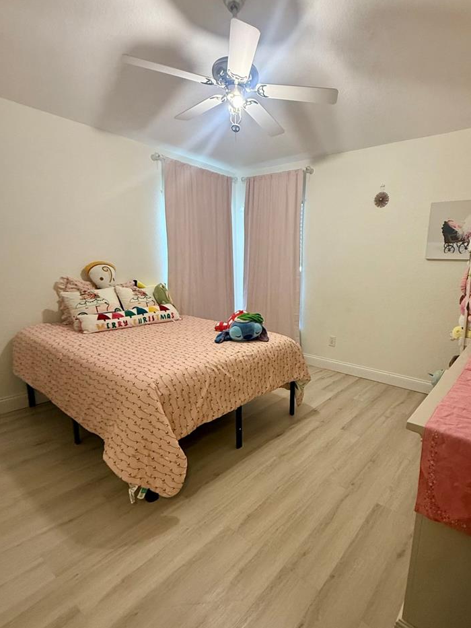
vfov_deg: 87.6
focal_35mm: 18
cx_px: 290
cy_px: 337
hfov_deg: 70.6
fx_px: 326
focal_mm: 2.22
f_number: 2.2
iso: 400
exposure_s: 1/60
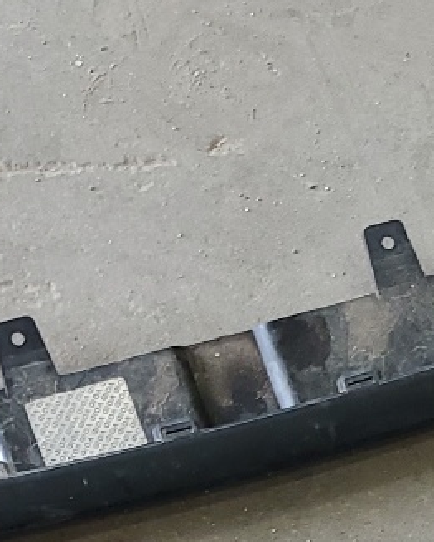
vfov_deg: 14.9
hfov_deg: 12.4
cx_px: 81
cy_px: 668
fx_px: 1989
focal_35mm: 124
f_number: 1.5
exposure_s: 1/60.2
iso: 79
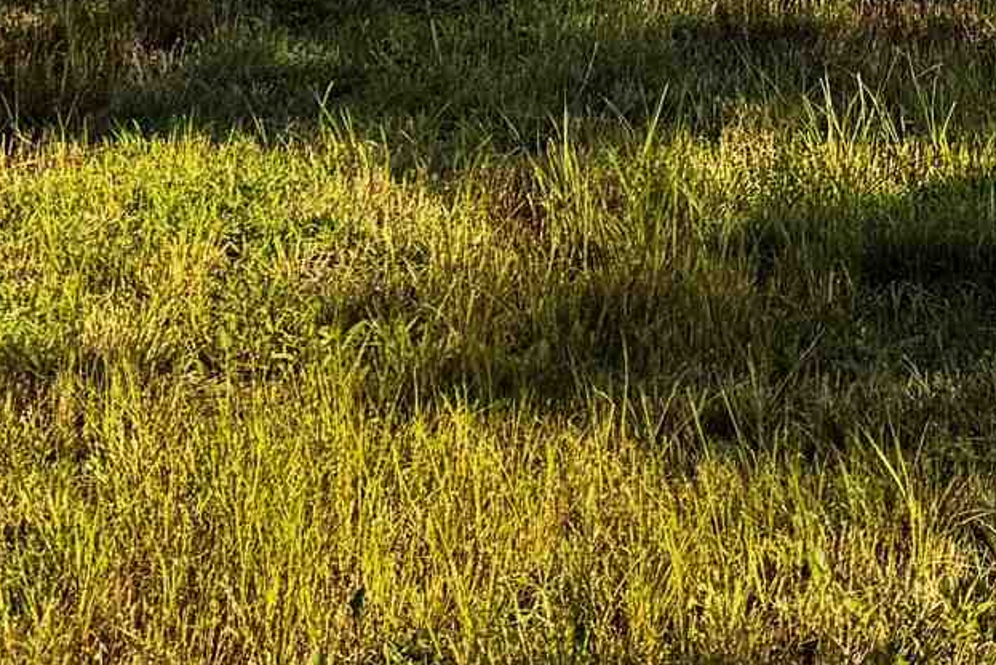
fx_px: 3404
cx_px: 1720
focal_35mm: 123
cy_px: -830
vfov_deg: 10.0
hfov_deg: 14.8
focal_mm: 6.76
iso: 80
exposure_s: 1/2959
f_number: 1.78
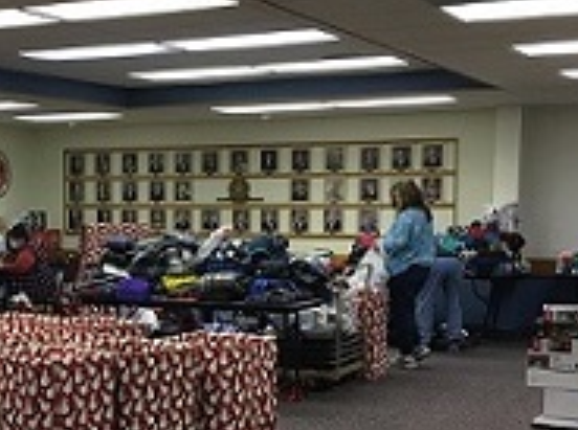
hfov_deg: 26.6
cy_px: 308
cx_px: 69
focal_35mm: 71
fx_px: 1182
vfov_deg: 20.5
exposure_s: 1/30
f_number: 2.2
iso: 40
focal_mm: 4.15
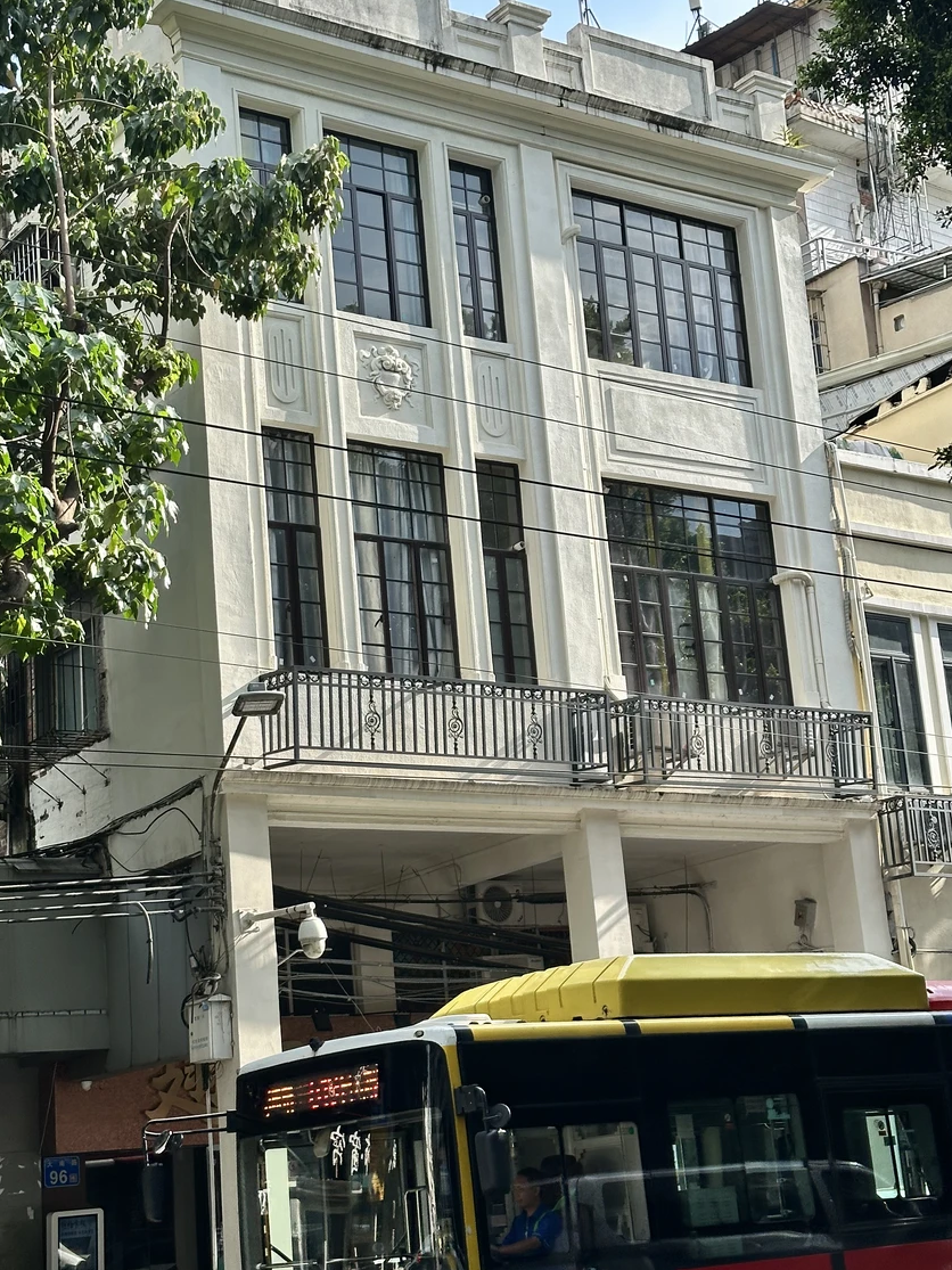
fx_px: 2274
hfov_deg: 23.6
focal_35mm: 62
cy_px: 626
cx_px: 468
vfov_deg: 31.2
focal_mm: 6.86
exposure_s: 1/1695
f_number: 1.78
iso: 64
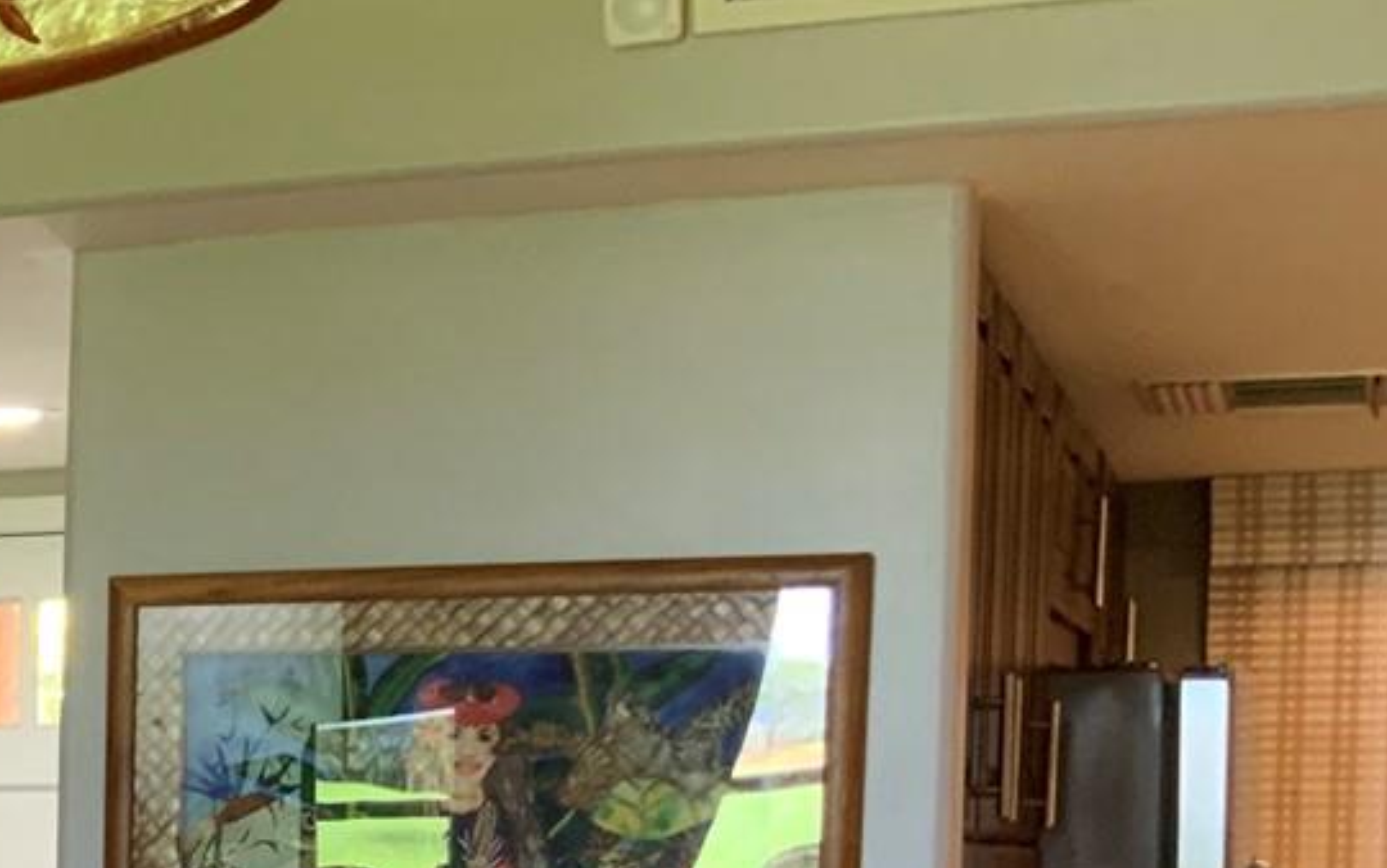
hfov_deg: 20.4
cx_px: -532
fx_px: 3441
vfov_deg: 13.9
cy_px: 1045
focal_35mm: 91
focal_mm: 3
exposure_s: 1/60
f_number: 1.8
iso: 125
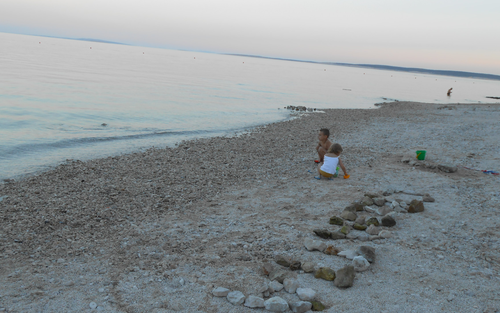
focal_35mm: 32
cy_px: 177
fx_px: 436
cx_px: 251
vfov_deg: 39.3
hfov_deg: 59.7
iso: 80
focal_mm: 5.3
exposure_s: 1/40
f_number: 3.8
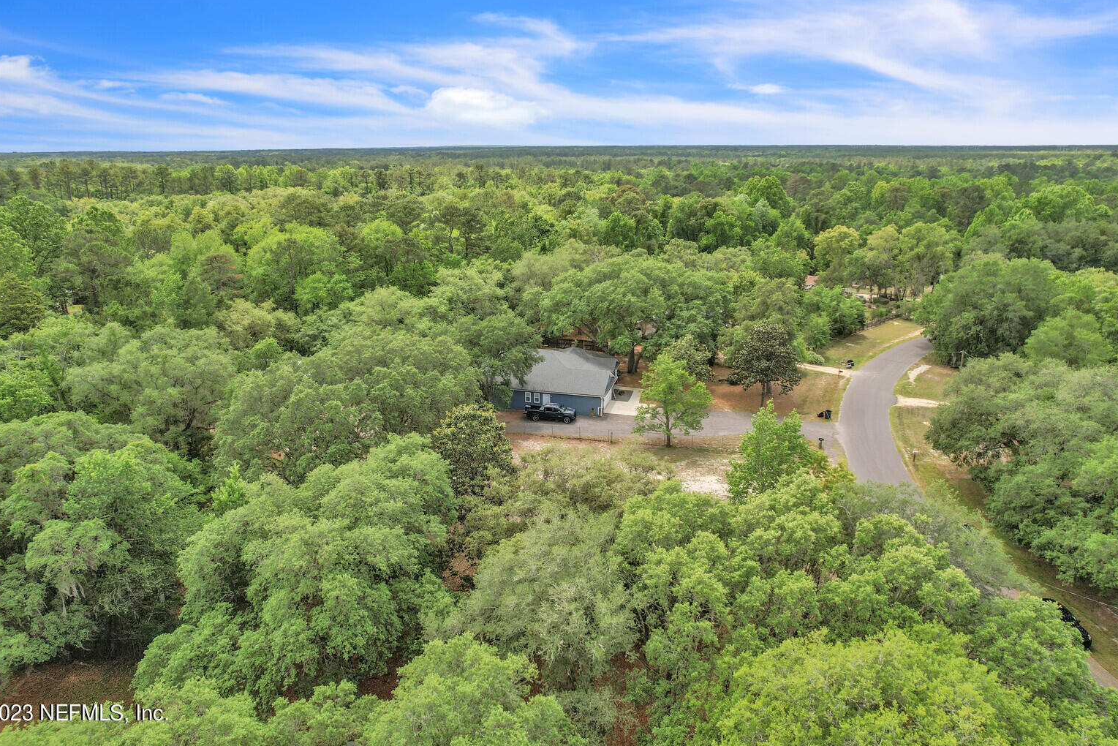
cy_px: 358
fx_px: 714
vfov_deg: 55.1
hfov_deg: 76.1
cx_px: 552
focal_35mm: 23
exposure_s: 1/160
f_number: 2.8
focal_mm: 8.38
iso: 100
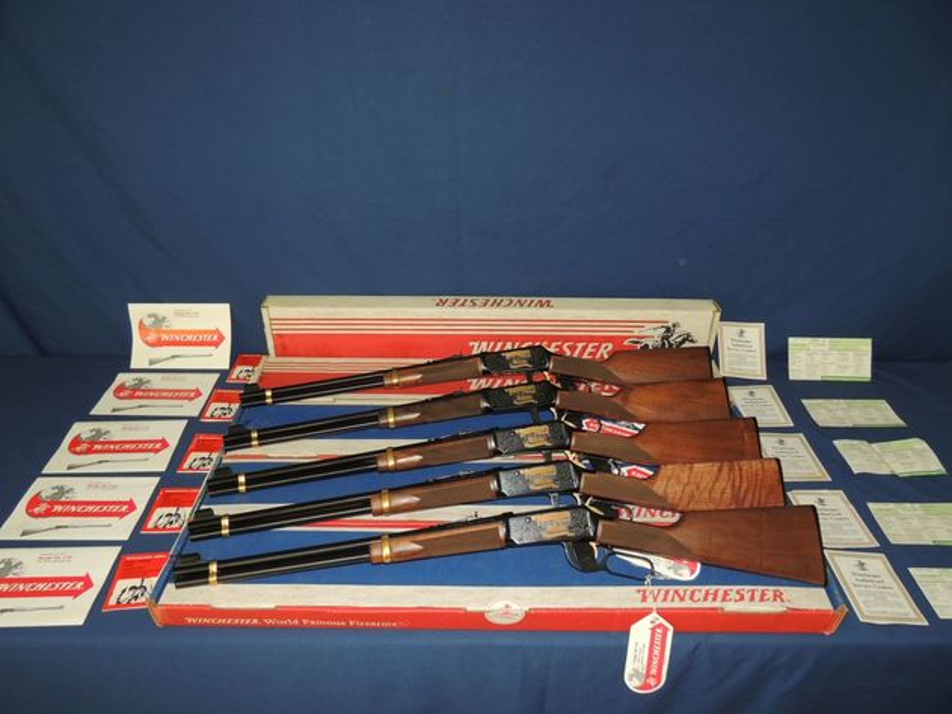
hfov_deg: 71.6
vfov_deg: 56.8
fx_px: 660
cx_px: 476
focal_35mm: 24
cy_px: 357
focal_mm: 4.3
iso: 200
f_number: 3
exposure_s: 1/30
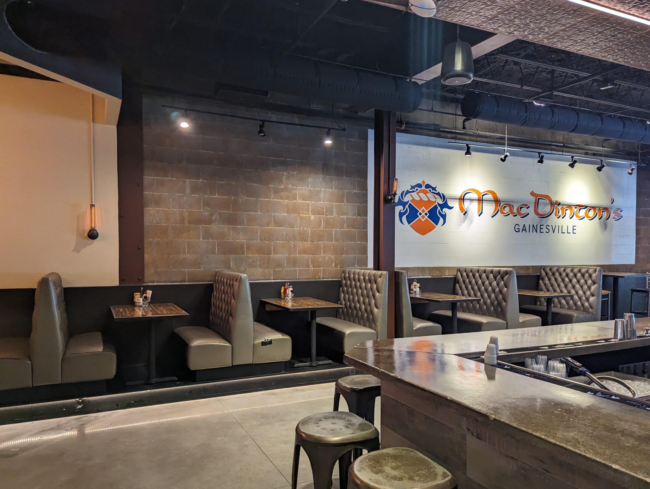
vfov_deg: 53.2
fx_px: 489
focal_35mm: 26
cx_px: 331
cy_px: 261
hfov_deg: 67.2
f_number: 1.85
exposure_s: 1/120
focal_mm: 6.81
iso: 324
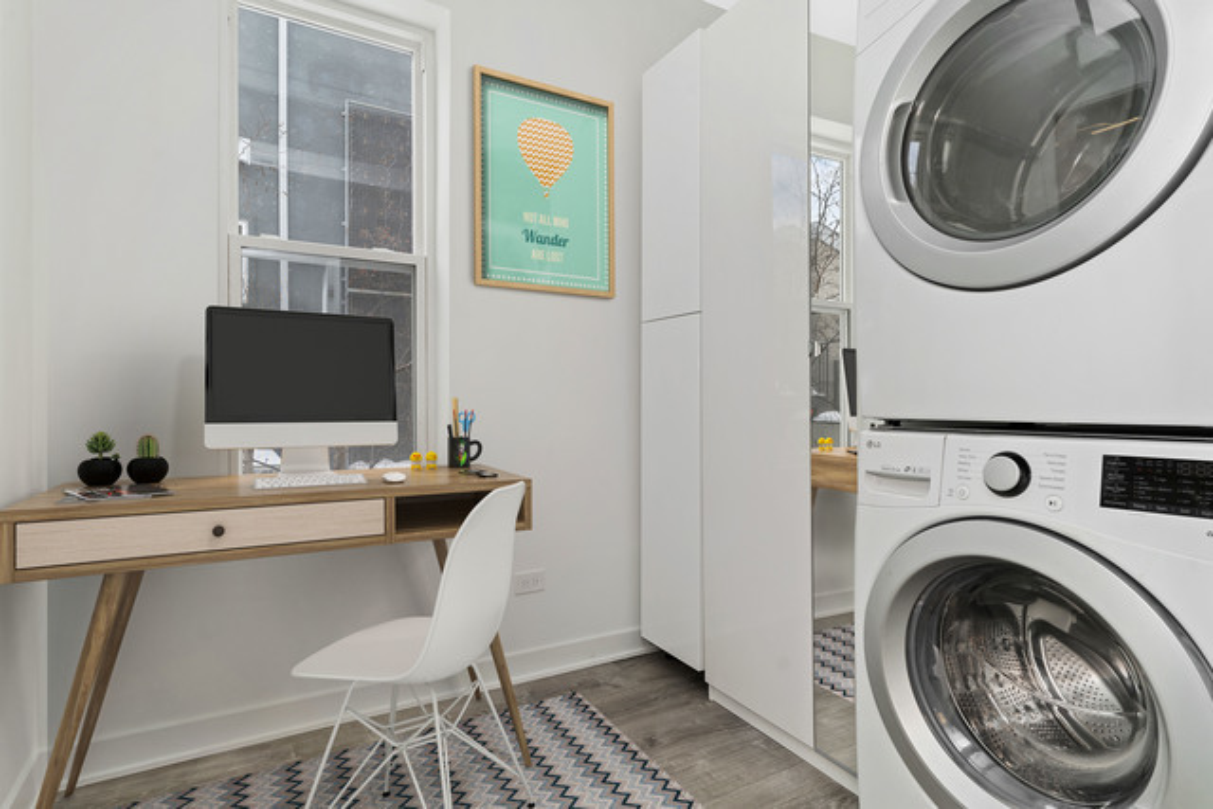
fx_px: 607
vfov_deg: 67.4
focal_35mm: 18
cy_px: 404
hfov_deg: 90.0
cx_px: 606
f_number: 5.6
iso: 125
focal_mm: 18
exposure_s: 1/60
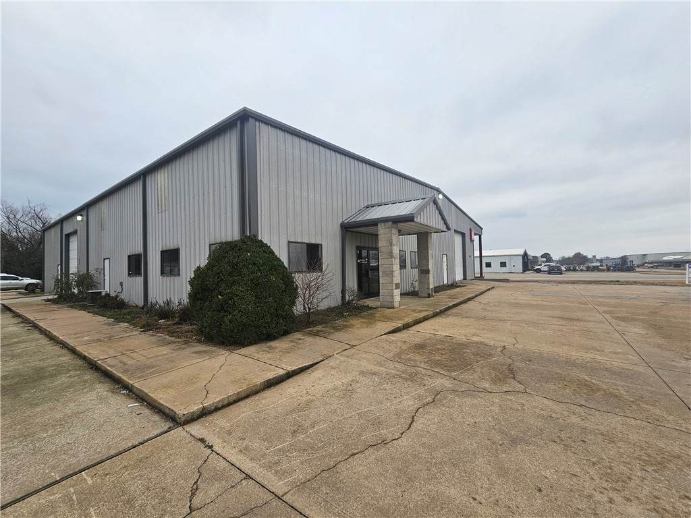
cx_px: 346
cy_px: 259
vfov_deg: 89.9
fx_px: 260
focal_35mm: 13
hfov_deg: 106.2
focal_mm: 2.2
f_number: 2.2
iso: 50
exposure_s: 1/338
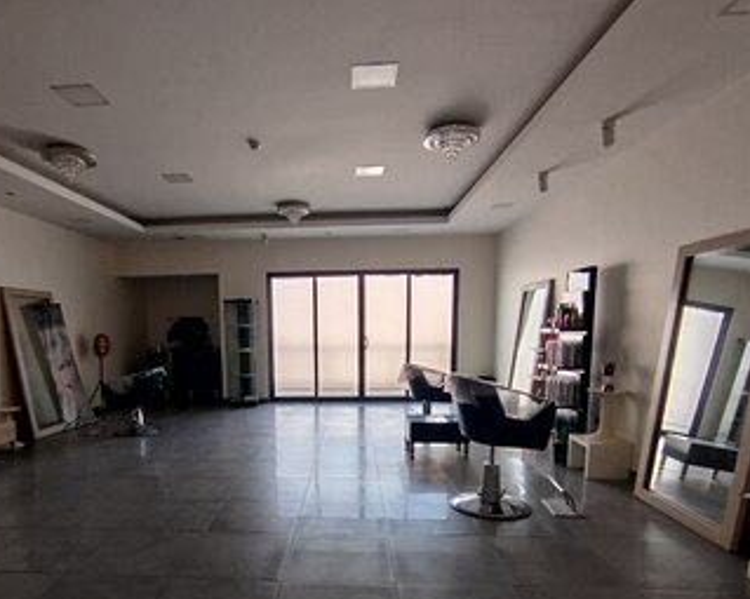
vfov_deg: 63.9
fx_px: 466
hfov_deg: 77.1
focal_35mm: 21
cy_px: 398
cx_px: 316
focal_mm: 1.65
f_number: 2.2
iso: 50
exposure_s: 1/100
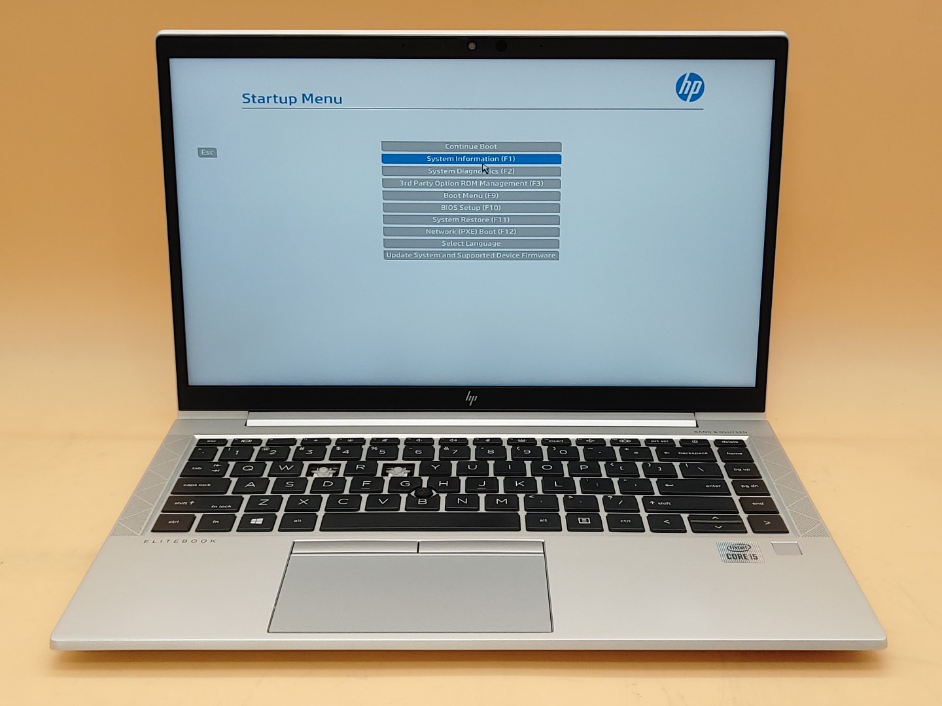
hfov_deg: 45.8
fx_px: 1116
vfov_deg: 35.1
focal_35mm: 41
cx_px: 471
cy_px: 353
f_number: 1.8
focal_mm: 4.36
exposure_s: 1/120
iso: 50
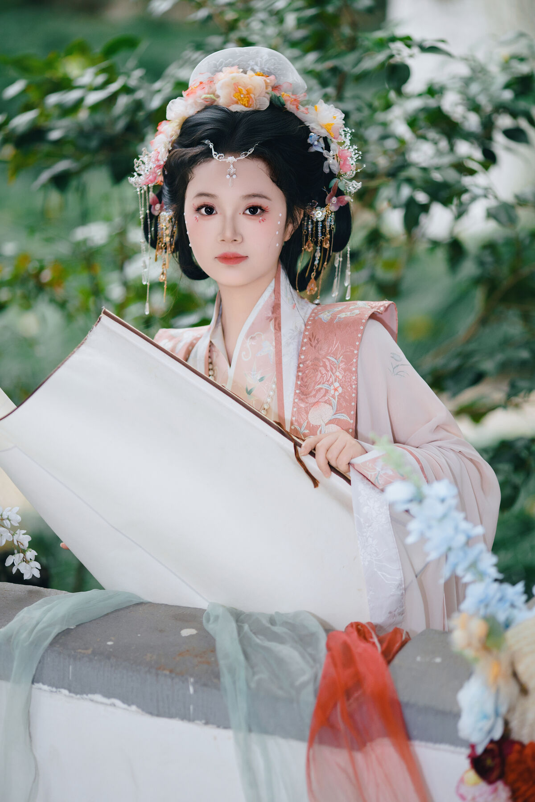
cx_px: 268
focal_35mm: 134
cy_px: 401
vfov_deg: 15.3
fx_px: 2987
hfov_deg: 10.2
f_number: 2
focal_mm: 135
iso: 1000
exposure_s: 1/500
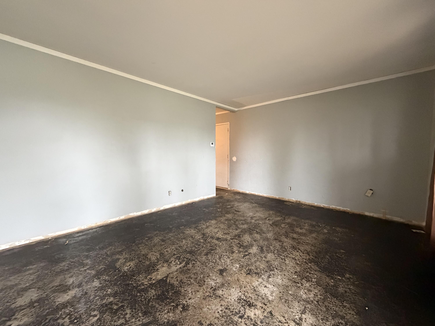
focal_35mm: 14
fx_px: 176
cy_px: 163
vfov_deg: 85.7
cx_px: 218
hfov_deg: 102.1
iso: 800
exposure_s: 1/60
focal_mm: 2.22
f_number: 2.2
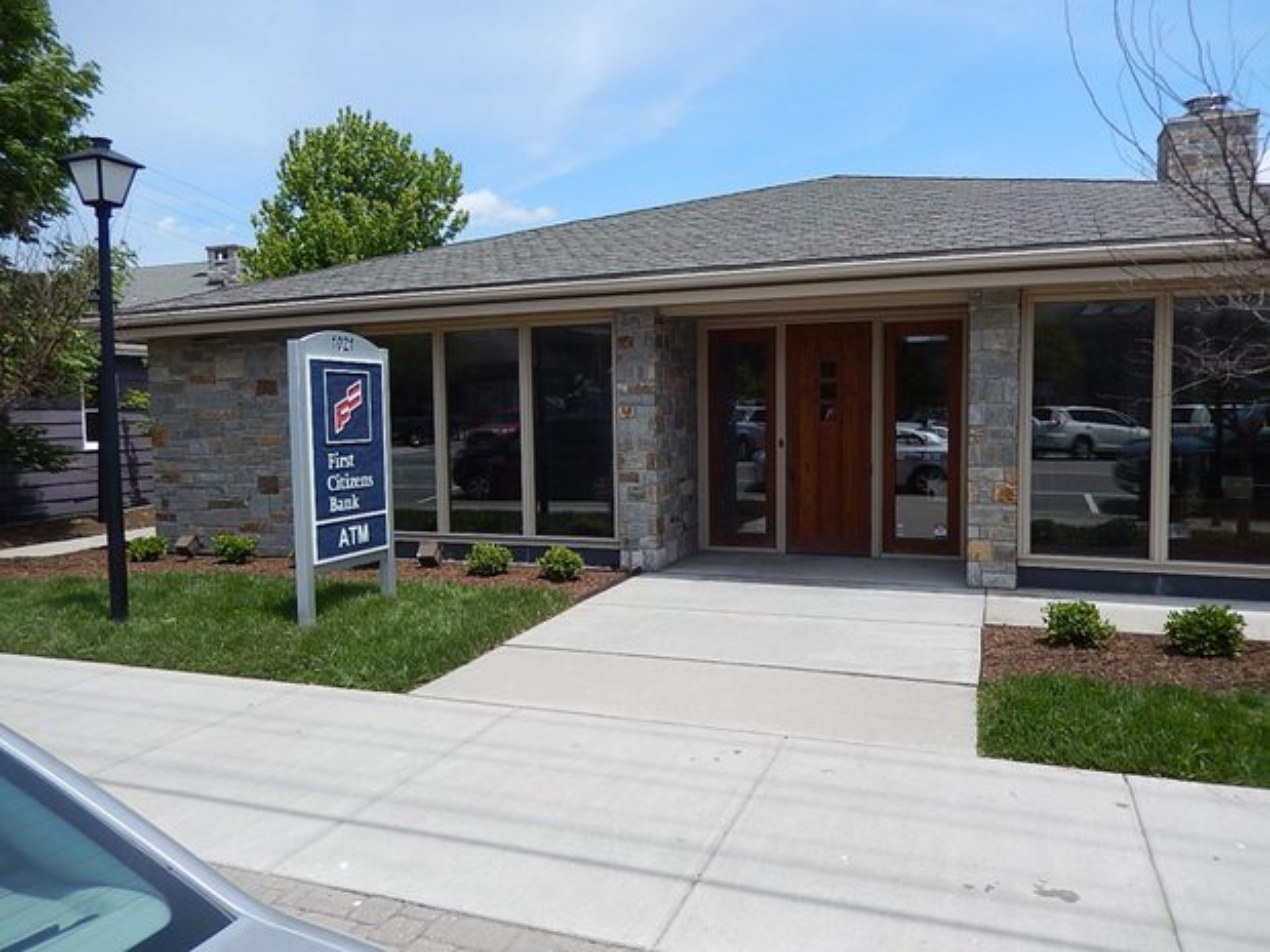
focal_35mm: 25
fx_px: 917
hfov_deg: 69.4
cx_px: 635
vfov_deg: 54.9
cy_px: 476
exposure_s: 1/1250
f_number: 3.4
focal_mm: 4.5
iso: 125
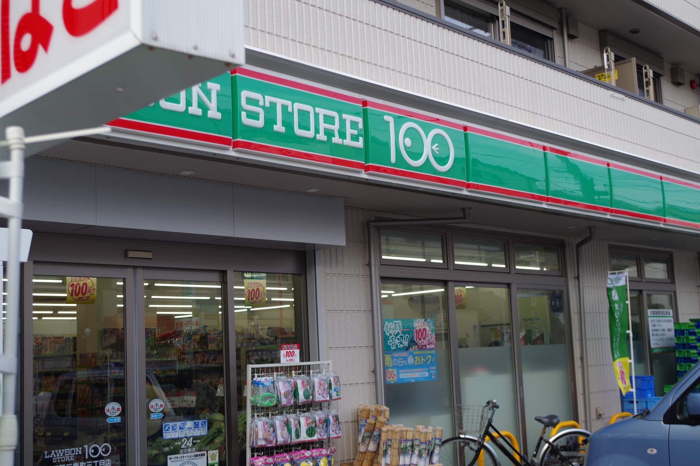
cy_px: 233
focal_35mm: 49
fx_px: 953
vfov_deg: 27.5
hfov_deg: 40.3
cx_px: 350
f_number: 5
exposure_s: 1/125
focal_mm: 32.5
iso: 100
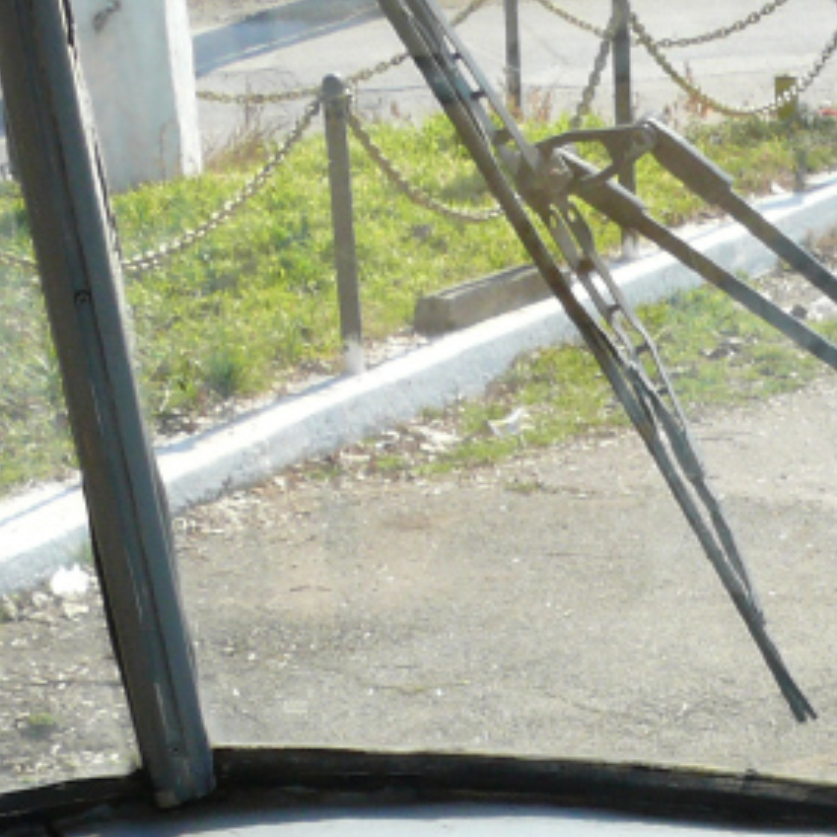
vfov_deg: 11.9
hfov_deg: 11.9
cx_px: 1097
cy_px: 1146
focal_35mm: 142
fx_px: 3885
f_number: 5.6
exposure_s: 1/200
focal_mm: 7.4
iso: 100
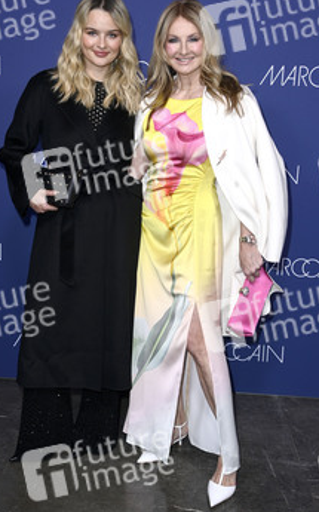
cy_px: 243
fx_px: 725
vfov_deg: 38.9
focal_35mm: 52
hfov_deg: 24.8
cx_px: 141
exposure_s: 1/250
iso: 640
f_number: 5.6
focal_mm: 44
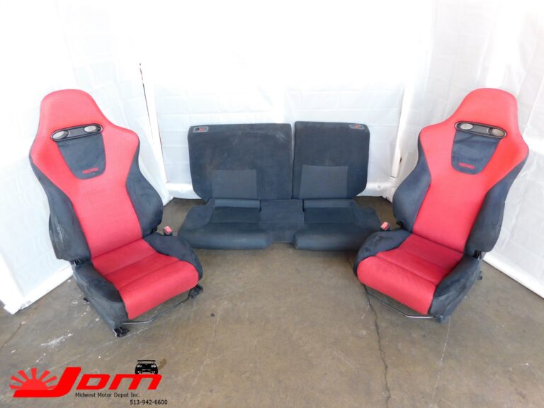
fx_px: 361
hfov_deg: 73.9
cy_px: 204
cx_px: 272
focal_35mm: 23
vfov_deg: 58.9
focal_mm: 4
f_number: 3
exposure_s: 1/30
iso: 200
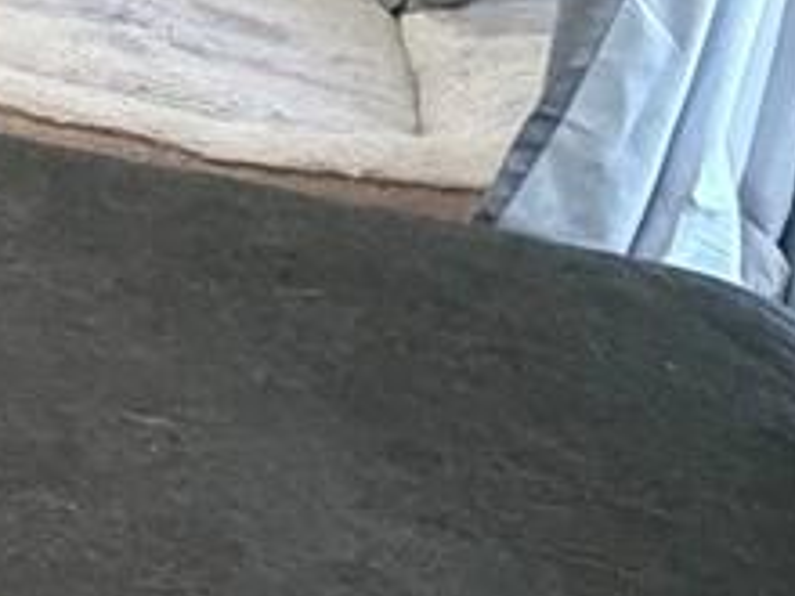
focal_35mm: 102
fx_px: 2343
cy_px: -473
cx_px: -1149
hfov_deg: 13.6
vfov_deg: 13.1
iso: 640
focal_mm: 2.22
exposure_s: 1/60
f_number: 2.2
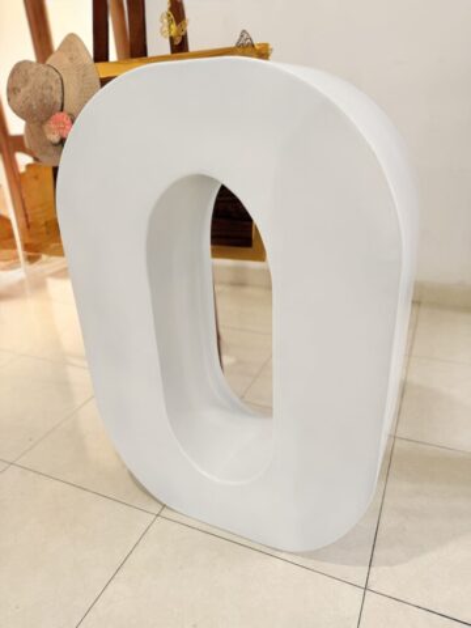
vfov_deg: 71.6
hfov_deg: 56.8
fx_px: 435
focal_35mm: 24
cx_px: 236
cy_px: 314
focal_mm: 6.76
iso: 100
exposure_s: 1/50
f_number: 1.78
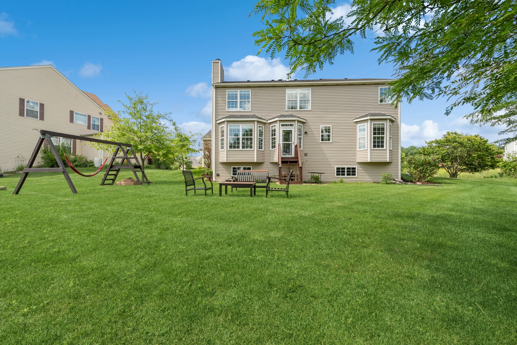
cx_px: 258
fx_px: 201
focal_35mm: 14
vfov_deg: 81.3
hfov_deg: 104.2
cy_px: 172
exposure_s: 1/200
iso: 200
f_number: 8
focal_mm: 14
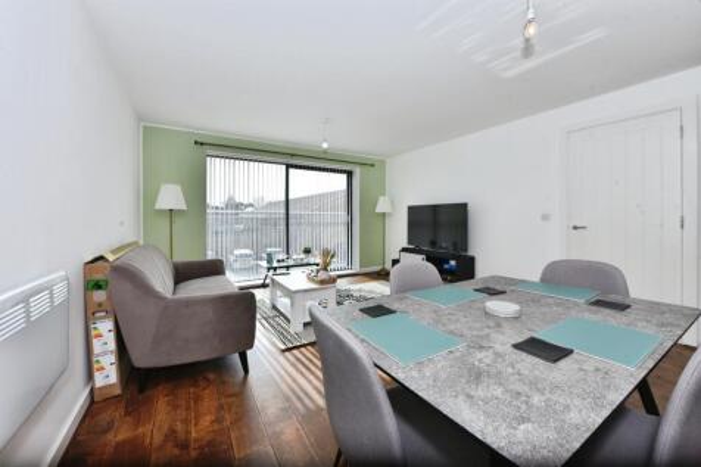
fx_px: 273
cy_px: 234
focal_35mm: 14
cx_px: 350
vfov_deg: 81.2
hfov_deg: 104.3
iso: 500
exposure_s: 1/320
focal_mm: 14
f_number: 11
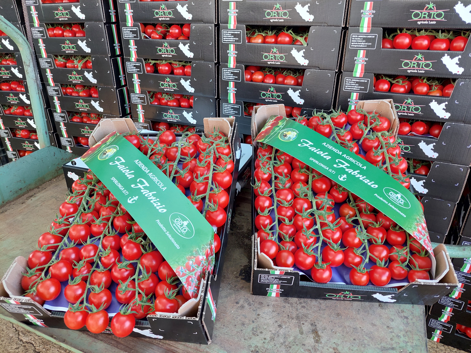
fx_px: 327
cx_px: 236
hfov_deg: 71.6
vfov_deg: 56.8
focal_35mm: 24
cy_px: 176
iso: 40
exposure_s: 1/50
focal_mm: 5.23
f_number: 1.8
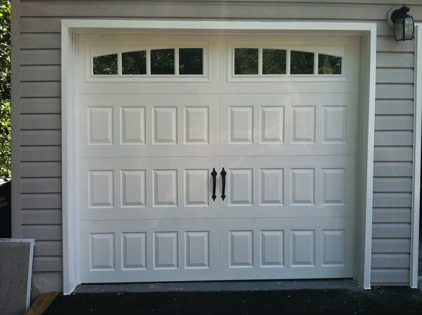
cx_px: 211
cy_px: 158
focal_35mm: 35
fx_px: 426
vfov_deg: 40.6
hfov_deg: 52.7
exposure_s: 1/294
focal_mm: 3.85
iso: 80
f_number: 2.8
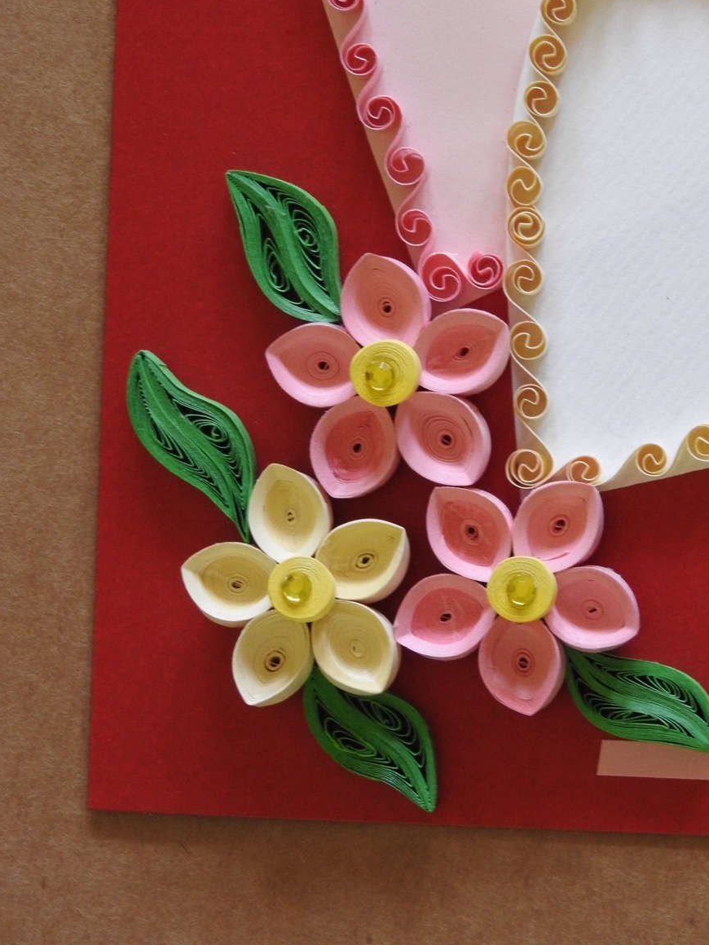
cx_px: 429
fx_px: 5762
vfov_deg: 9.4
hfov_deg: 7.0
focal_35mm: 211
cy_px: 465
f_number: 5.2
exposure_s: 1/15
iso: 400
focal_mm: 30.5
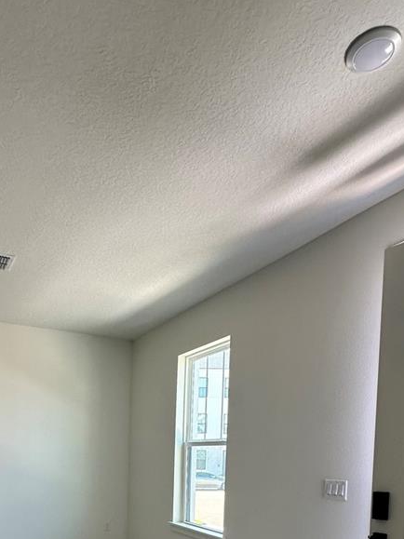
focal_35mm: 29
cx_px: 135
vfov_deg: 54.1
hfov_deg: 47.4
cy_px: 482
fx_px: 451
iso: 100
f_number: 2.2
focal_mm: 2.22
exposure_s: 1/120
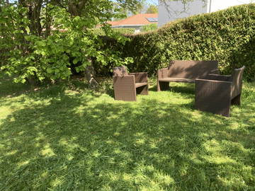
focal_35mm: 28
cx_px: 128
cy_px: 96
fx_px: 206
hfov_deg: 63.4
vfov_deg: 49.7
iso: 20
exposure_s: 1/203
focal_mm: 3.99
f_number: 1.8
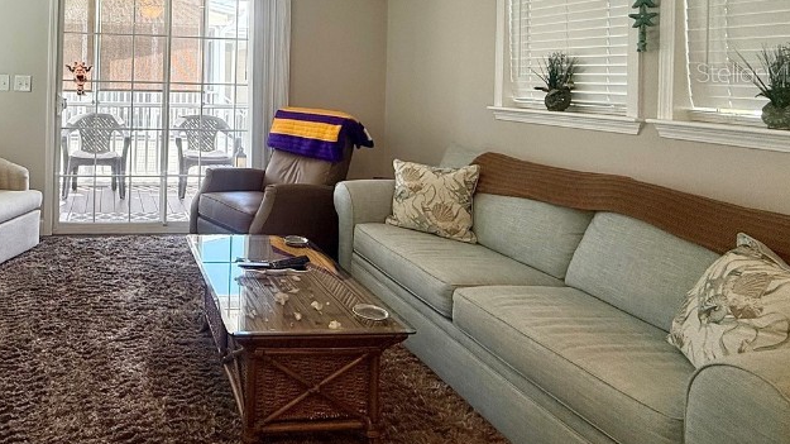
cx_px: 168
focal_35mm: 25
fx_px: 523
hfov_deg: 67.7
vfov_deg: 43.2
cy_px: 72
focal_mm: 2.22
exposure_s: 1/120
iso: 100
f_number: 2.2
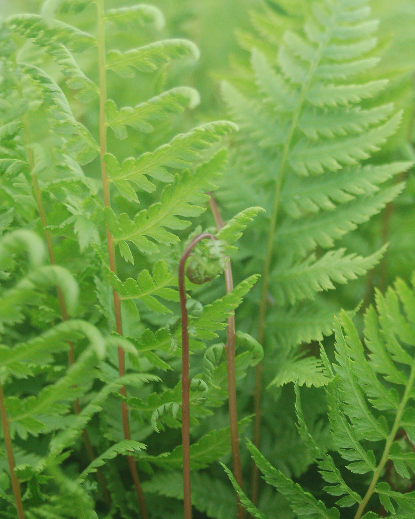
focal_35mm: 119
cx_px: 208
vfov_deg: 16.2
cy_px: 250
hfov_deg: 13.0
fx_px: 1827
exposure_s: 1/60
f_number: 4.5
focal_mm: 70
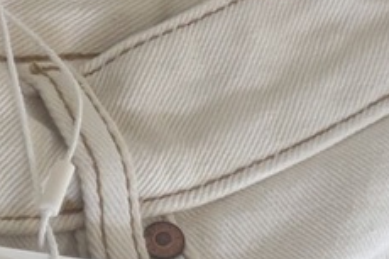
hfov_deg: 10.5
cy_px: 533
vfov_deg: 7.0
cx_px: -249
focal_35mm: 188
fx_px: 2030
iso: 125
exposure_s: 1/80
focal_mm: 5.96
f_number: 1.6
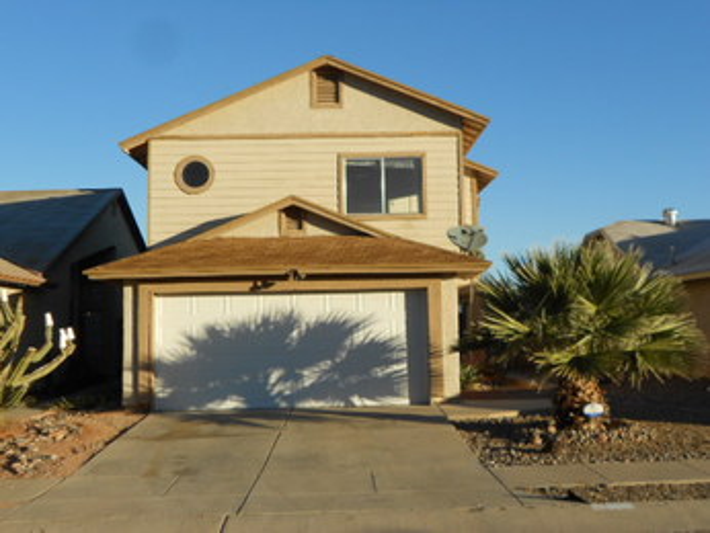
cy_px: 266
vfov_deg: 33.6
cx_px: 355
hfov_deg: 43.8
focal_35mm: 43
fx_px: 883
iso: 80
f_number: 4.2
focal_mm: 7.7
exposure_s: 1/500
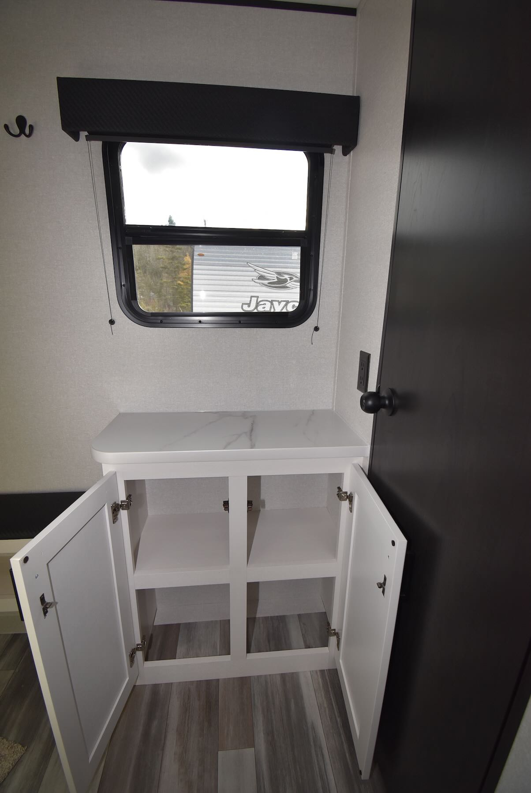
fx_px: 331
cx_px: 266
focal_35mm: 15
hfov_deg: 77.5
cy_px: 396
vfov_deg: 100.3
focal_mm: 10
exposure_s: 1/125
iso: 500
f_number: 5.6
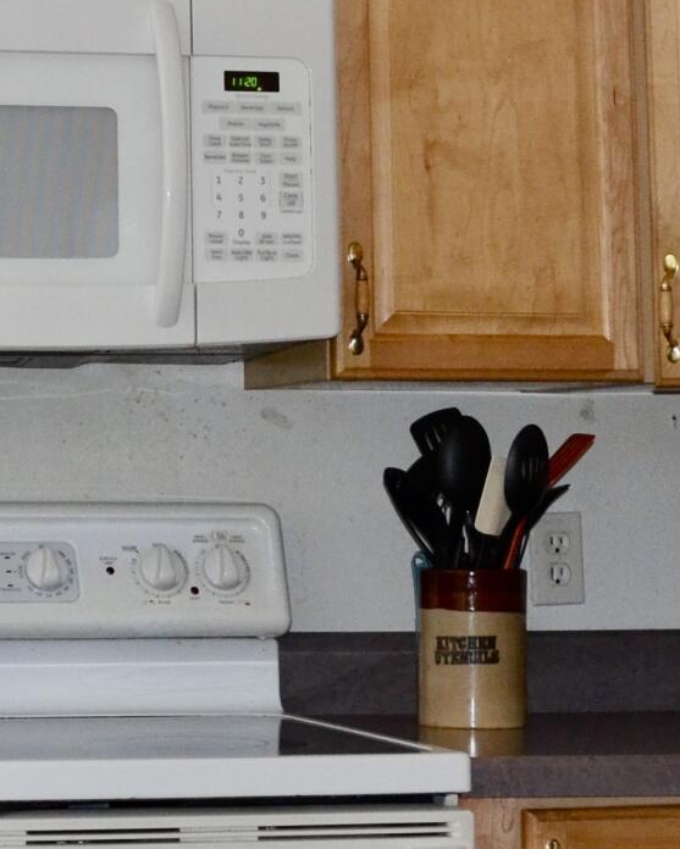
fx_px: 2741
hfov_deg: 13.4
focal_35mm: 109
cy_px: 238
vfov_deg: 17.5
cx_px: -317
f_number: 3.5
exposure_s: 1/60
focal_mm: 18
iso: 900
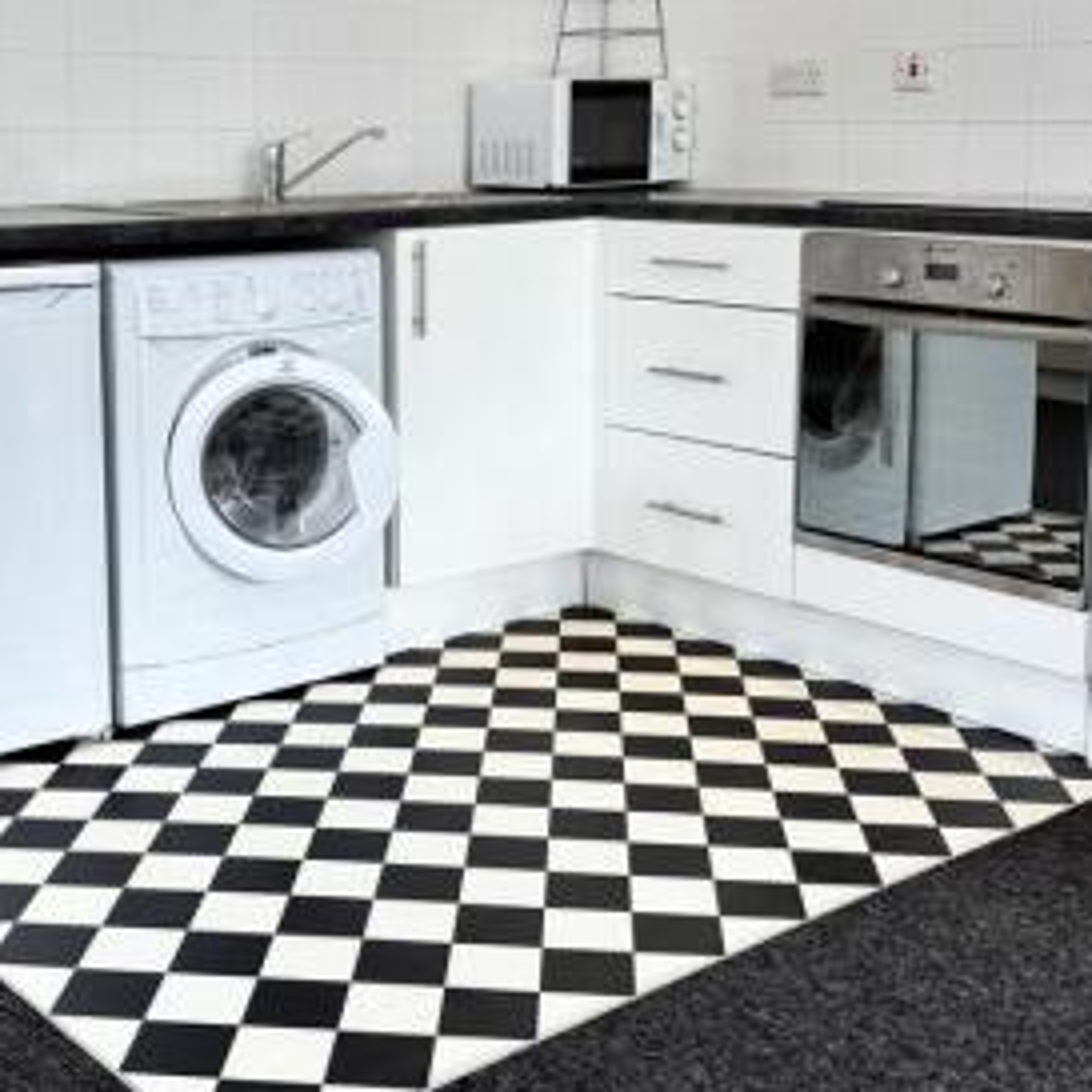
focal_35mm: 49
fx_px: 1749
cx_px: 362
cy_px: 350
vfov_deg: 34.3
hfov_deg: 34.4
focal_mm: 5.96
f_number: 1.6
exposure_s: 1/100
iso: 50
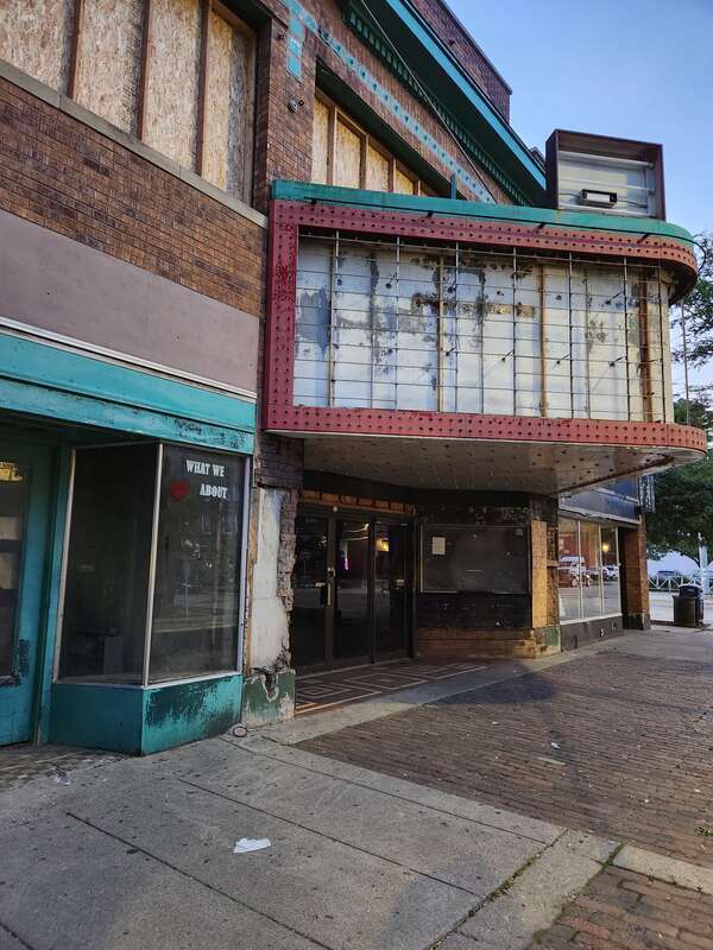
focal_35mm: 23
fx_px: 632
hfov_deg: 58.9
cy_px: 475
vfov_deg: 73.9
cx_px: 356
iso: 640
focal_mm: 5.4
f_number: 1.8
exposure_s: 1/24
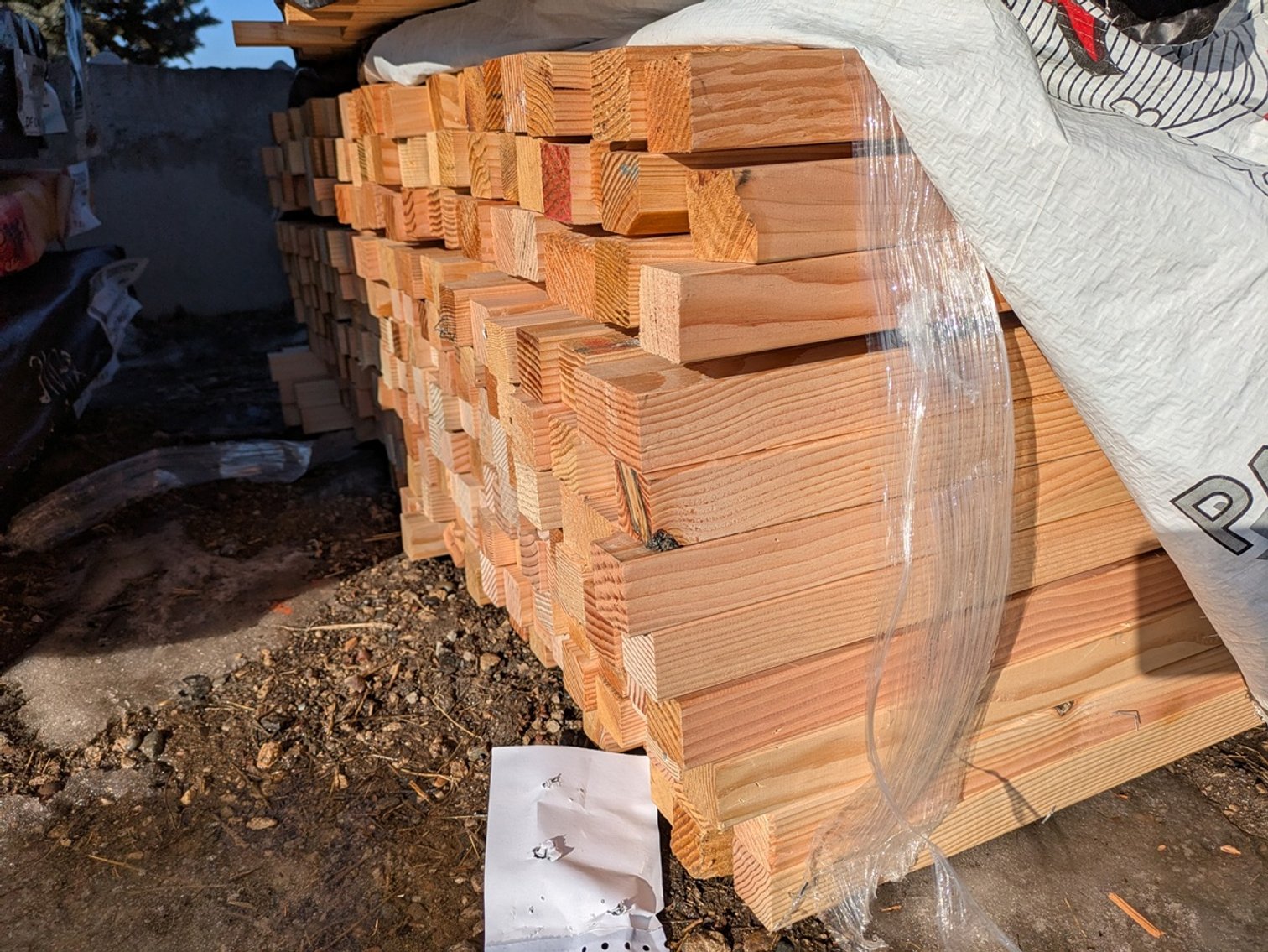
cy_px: 476
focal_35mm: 25
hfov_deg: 69.4
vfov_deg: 54.9
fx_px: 916
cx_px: 634
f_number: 1.89
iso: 41
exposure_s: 1/4444
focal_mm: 5.43
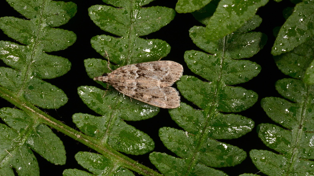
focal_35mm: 135
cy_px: 97
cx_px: 158
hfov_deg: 16.0
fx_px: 1120
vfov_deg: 9.0
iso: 100
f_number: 25
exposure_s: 1/60
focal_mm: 85
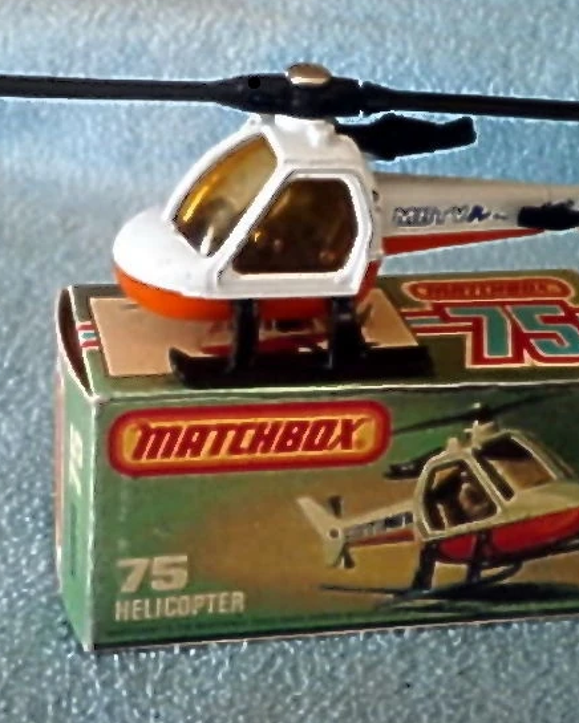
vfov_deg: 30.5
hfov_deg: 24.6
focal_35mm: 62
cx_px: 280
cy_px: 360
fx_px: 1328
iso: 320
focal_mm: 8.3
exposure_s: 1/40
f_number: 3.4
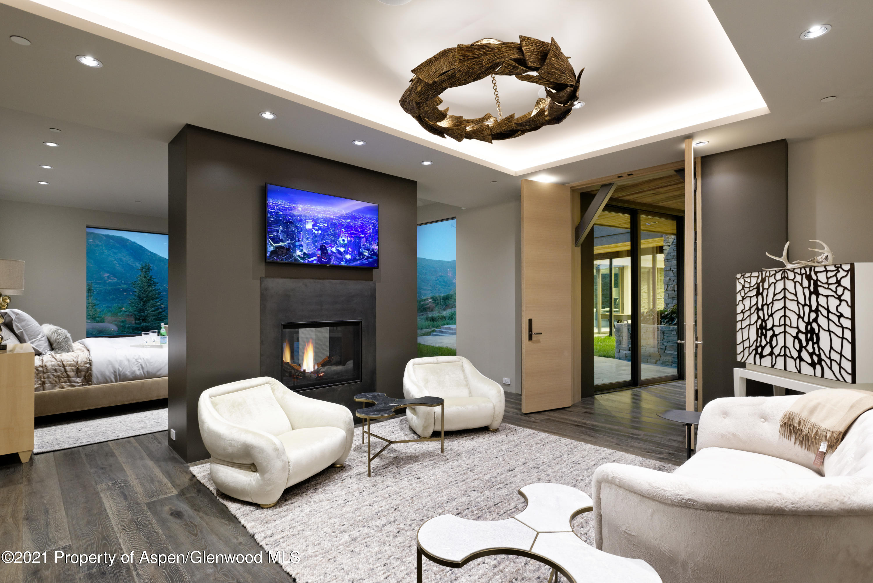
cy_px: 292
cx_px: 436
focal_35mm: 19
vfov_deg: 64.6
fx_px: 461
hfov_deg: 86.9
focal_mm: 19
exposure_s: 4
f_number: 7.1
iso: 500
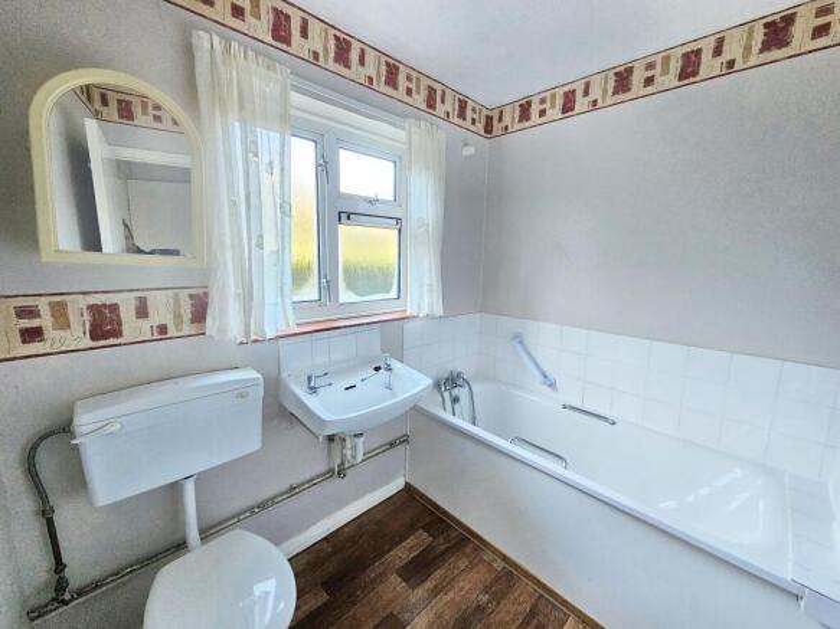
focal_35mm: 13
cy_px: 314
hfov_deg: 106.2
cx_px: 420
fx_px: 315
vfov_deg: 89.9
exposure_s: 1/50
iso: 250
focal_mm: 2.2
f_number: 2.2
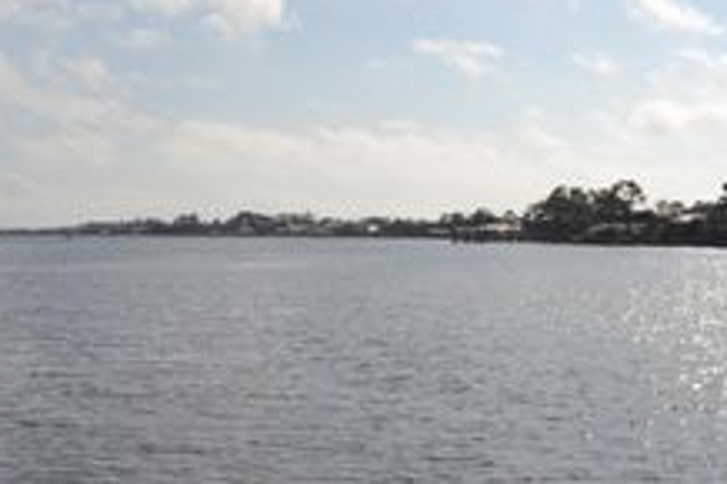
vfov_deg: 21.8
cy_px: 329
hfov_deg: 31.1
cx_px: 634
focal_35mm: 62
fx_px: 1251
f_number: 8
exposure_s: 1/640
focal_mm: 18
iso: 100
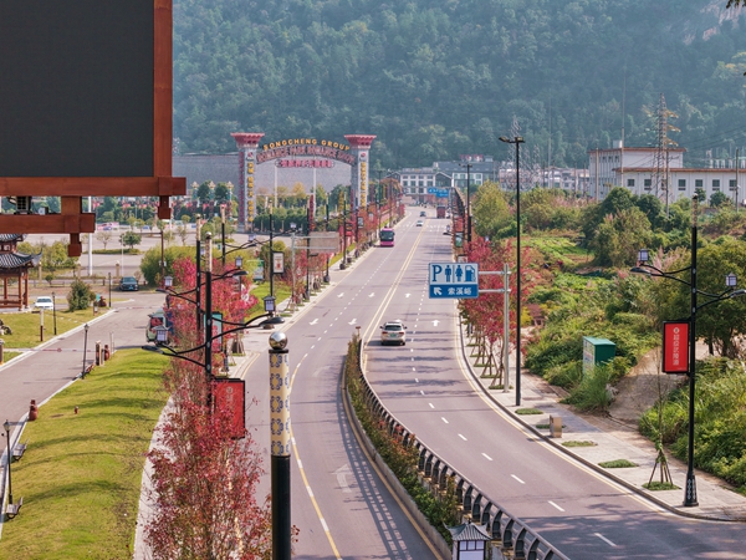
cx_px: 373
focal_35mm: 70
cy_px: 280
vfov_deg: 21.0
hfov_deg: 27.8
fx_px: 1509
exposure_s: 1/1600
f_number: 2.8
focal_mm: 19.35
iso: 100
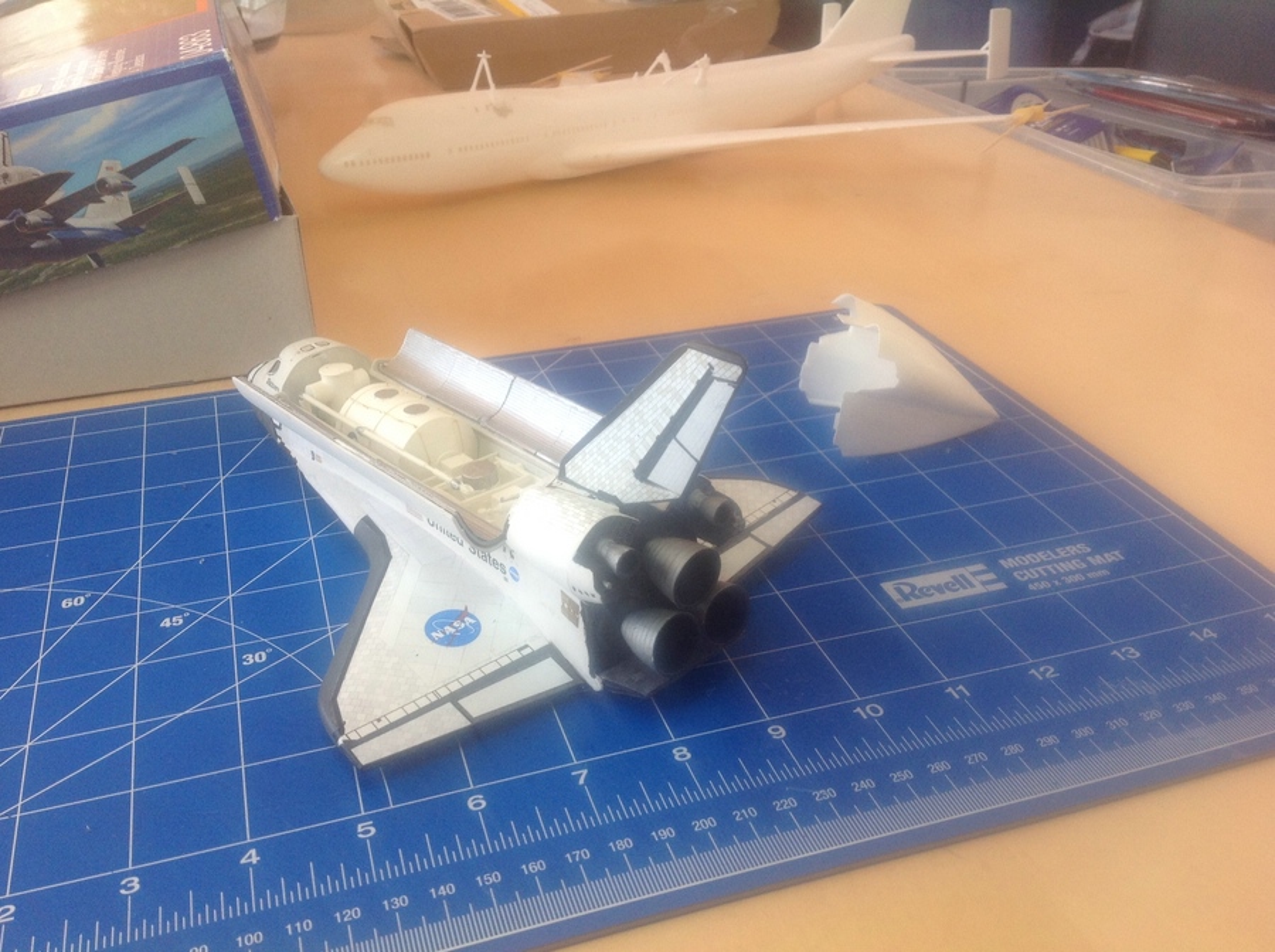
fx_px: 1287
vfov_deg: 40.6
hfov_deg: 52.7
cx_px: 638
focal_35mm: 35
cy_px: 476
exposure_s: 1/100
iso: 64
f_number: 2.4
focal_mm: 4.28
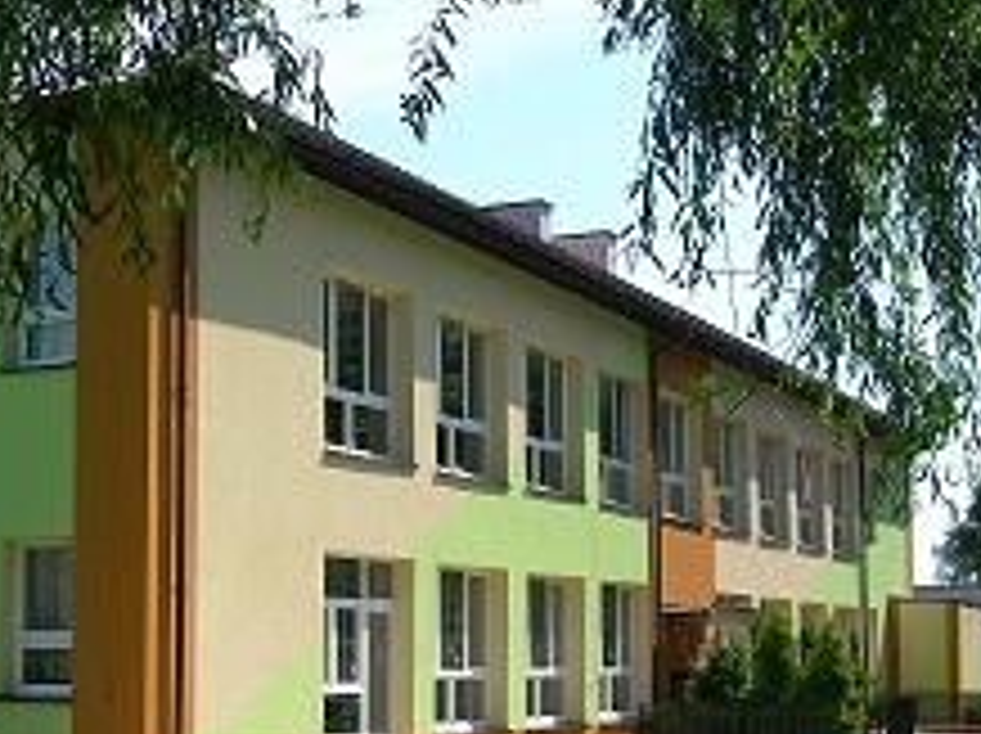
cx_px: 220
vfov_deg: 21.8
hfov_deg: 28.5
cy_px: 500
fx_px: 1897
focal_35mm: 67
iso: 50
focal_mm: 7.8
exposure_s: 1/300
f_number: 4.8
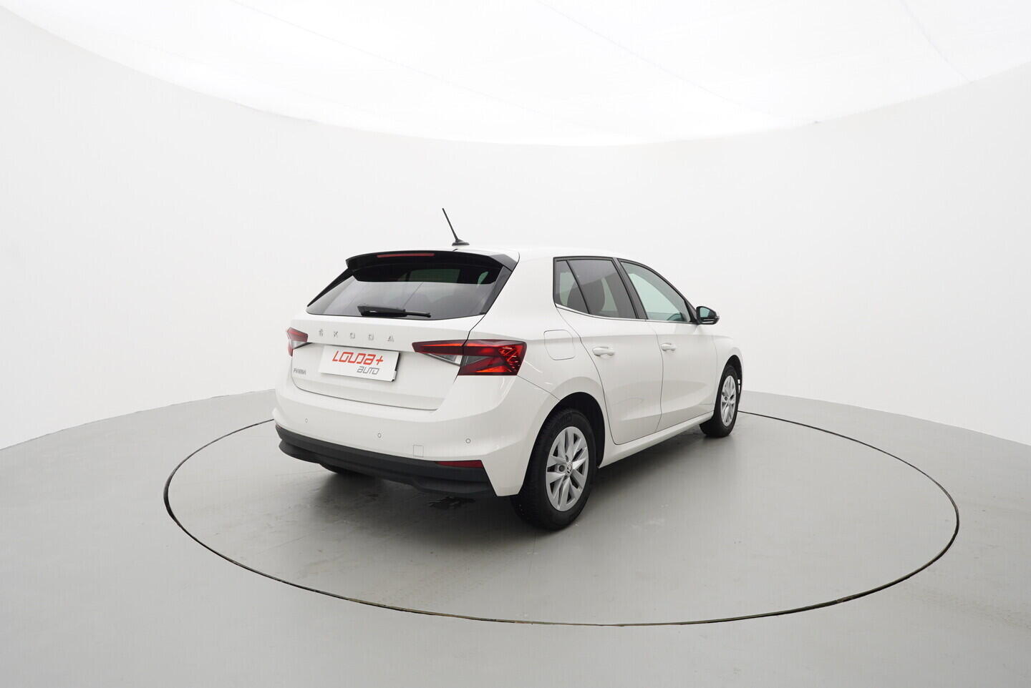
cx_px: 516
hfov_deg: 77.3
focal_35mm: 22
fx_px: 645
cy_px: 344
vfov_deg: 56.2
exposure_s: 1/80
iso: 200
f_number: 5.6
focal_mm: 15
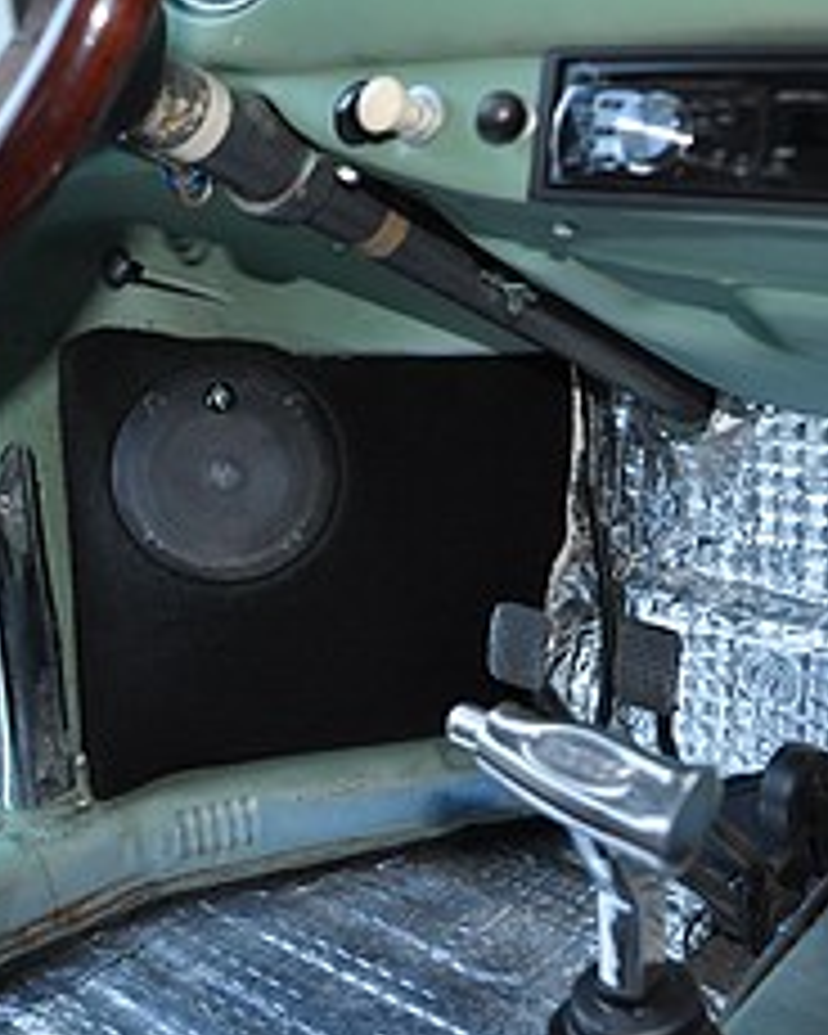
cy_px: 500
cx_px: 153
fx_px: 1501
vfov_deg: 38.0
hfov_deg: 30.0
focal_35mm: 49
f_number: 3.5
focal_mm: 20
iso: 800
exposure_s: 1/80
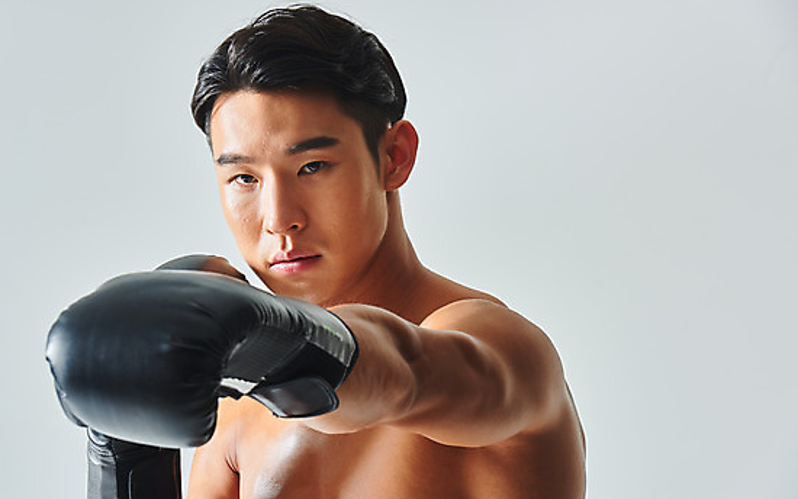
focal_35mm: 222
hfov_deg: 9.4
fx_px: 4829
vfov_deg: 5.9
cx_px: 371
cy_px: 271
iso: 100
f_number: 11
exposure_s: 1/125
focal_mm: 200
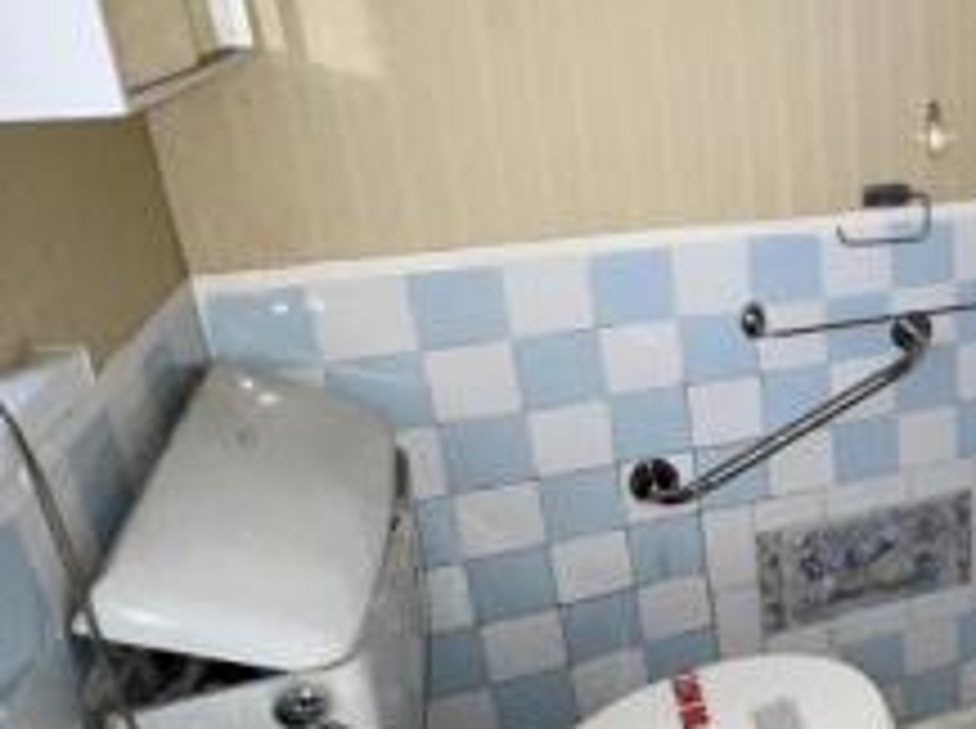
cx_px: 1059
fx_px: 985
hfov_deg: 42.2
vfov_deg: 40.5
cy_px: 326
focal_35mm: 35
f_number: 1.8
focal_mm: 1.57
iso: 125
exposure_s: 1/60
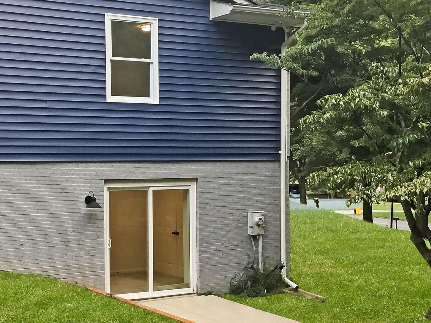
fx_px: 697
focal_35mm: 56
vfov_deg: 26.1
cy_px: 165
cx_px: 95
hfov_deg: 33.5
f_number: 2.4
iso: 25
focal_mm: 3.3
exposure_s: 1/40
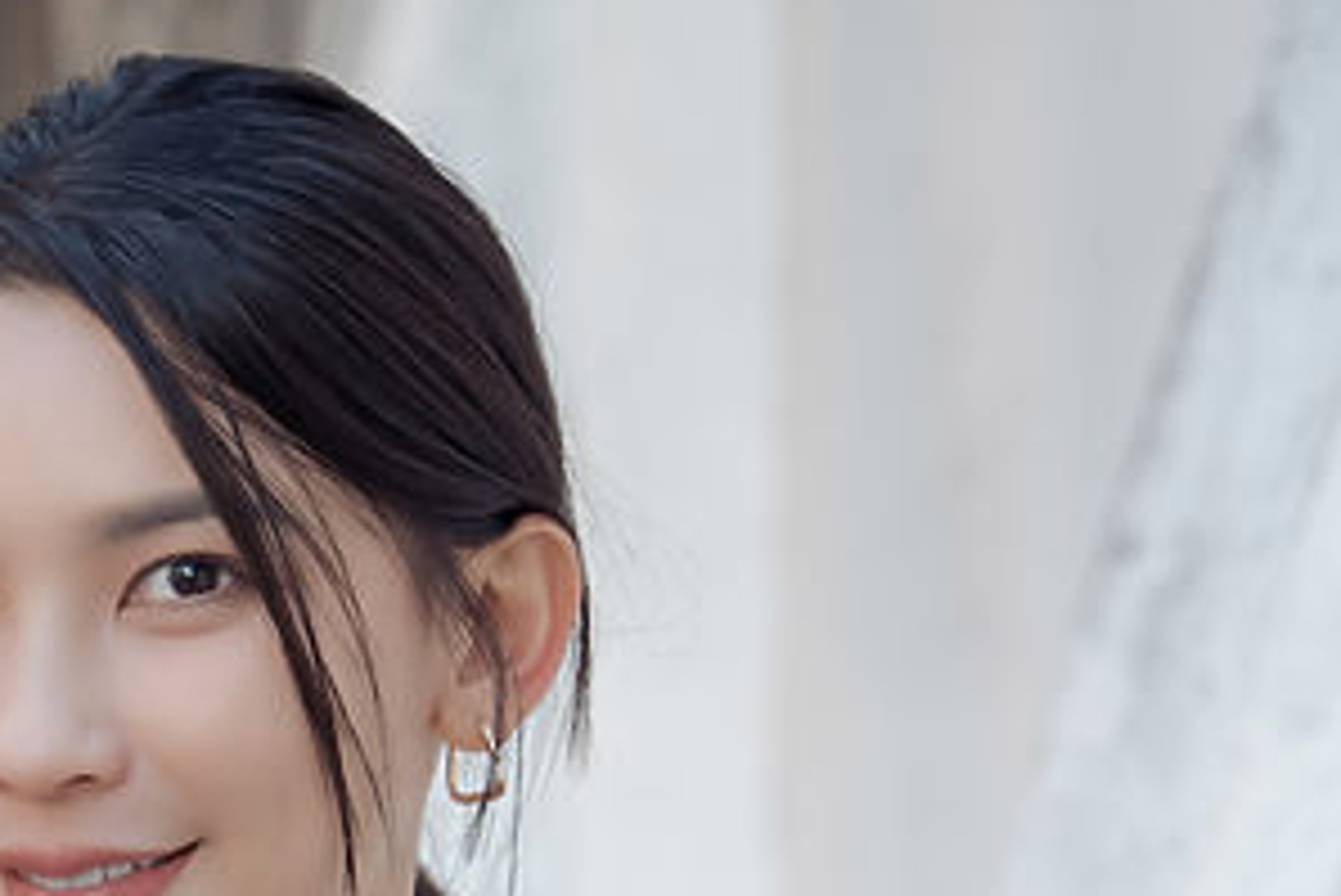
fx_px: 6037
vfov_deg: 8.3
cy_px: 1254
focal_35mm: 162
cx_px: 50
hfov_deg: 12.5
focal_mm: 55
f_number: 4
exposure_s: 1/60
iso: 400
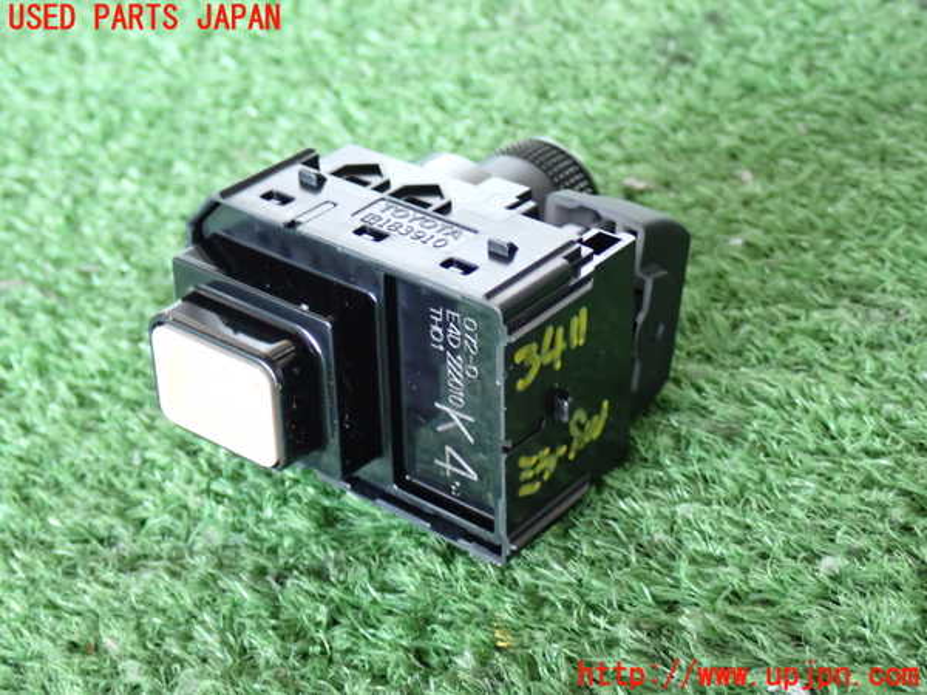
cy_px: 348
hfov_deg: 29.0
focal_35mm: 67
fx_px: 1794
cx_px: 464
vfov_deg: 21.9
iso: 1000
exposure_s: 1/15
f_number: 3.8
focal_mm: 11.88
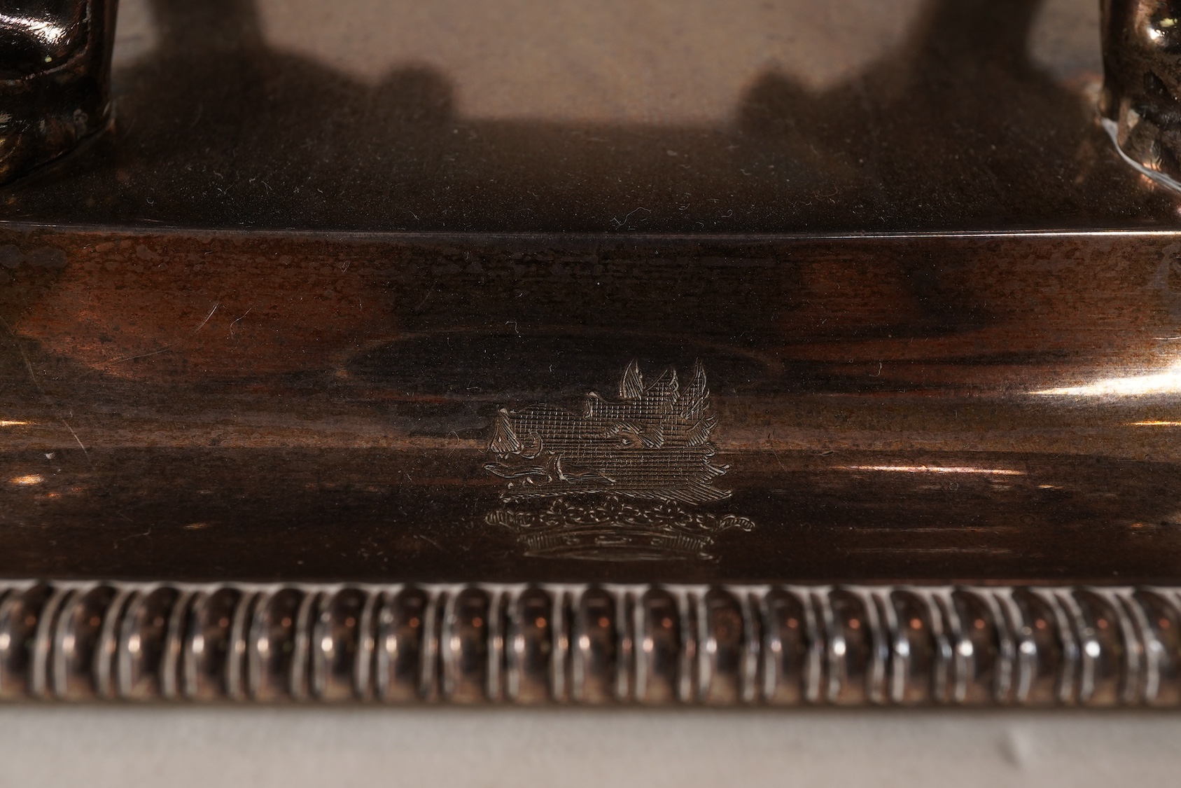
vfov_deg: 29.9
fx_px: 1476
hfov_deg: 43.6
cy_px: 394
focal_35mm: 45
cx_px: 590
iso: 400
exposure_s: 1/125
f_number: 16
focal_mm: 30
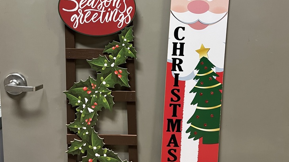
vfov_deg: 29.4
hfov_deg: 50.5
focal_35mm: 40
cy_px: 46
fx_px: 307
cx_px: 140
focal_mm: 5.7
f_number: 1.5
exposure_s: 1/60
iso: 200
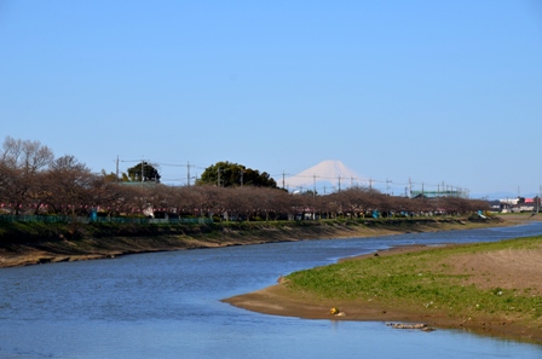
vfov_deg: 11.1
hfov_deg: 16.7
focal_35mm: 123
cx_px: 271
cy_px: 180
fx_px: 1849
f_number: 9
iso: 100
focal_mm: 82
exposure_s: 1/250
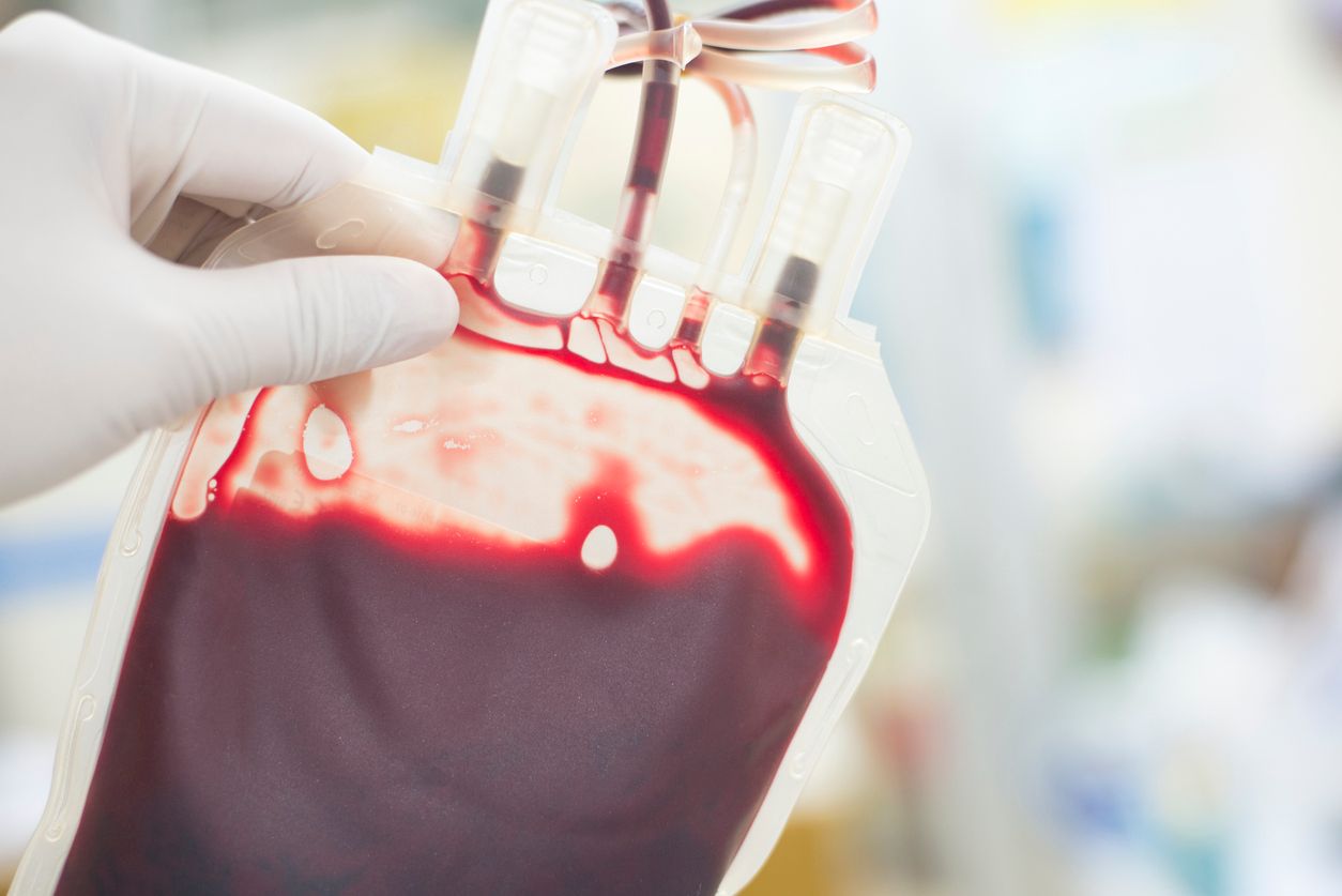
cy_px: 448
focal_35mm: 50
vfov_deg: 27.0
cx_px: 671
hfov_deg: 39.6
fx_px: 1864
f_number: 2.8
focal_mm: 50
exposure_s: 1/40
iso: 400
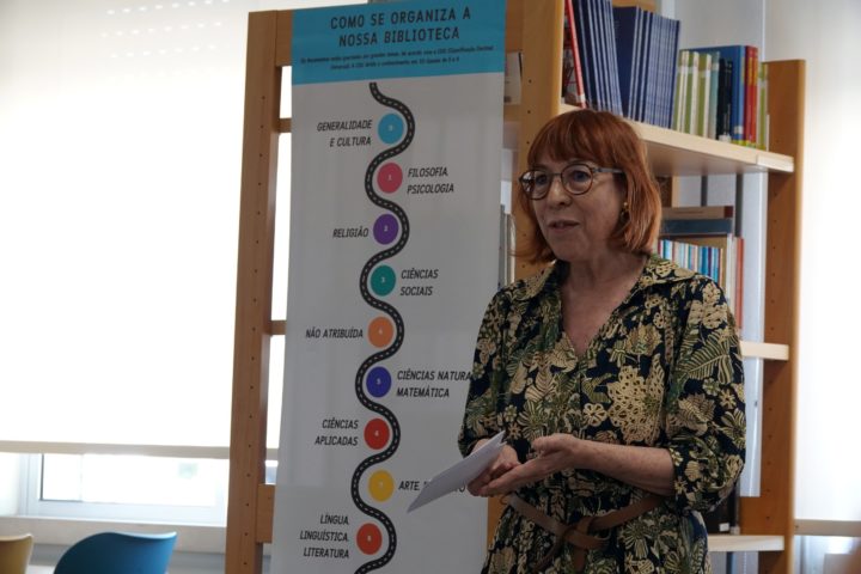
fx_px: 2846
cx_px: 430
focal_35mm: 119
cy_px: 287
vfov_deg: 11.5
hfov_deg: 17.2
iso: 640
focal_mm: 43.48
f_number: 4
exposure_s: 1/125
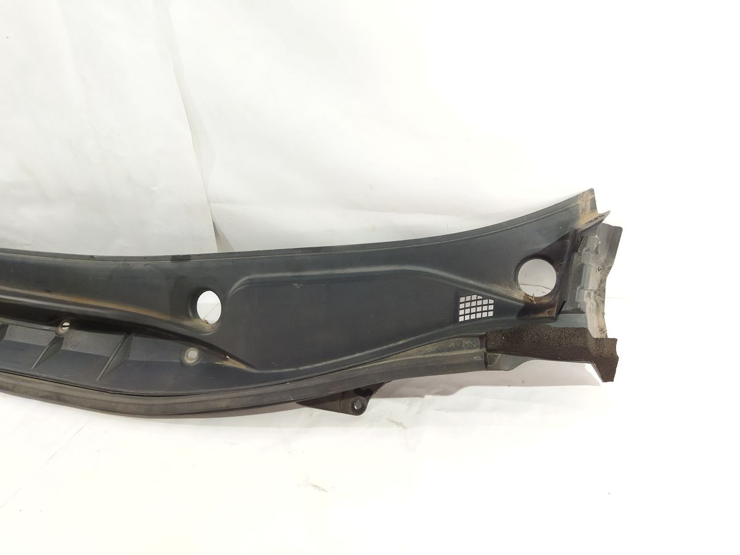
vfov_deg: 51.4
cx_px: 370
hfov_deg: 65.3
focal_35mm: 27
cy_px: 278
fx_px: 577
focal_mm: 4.71
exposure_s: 1/50
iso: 381
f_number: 1.79
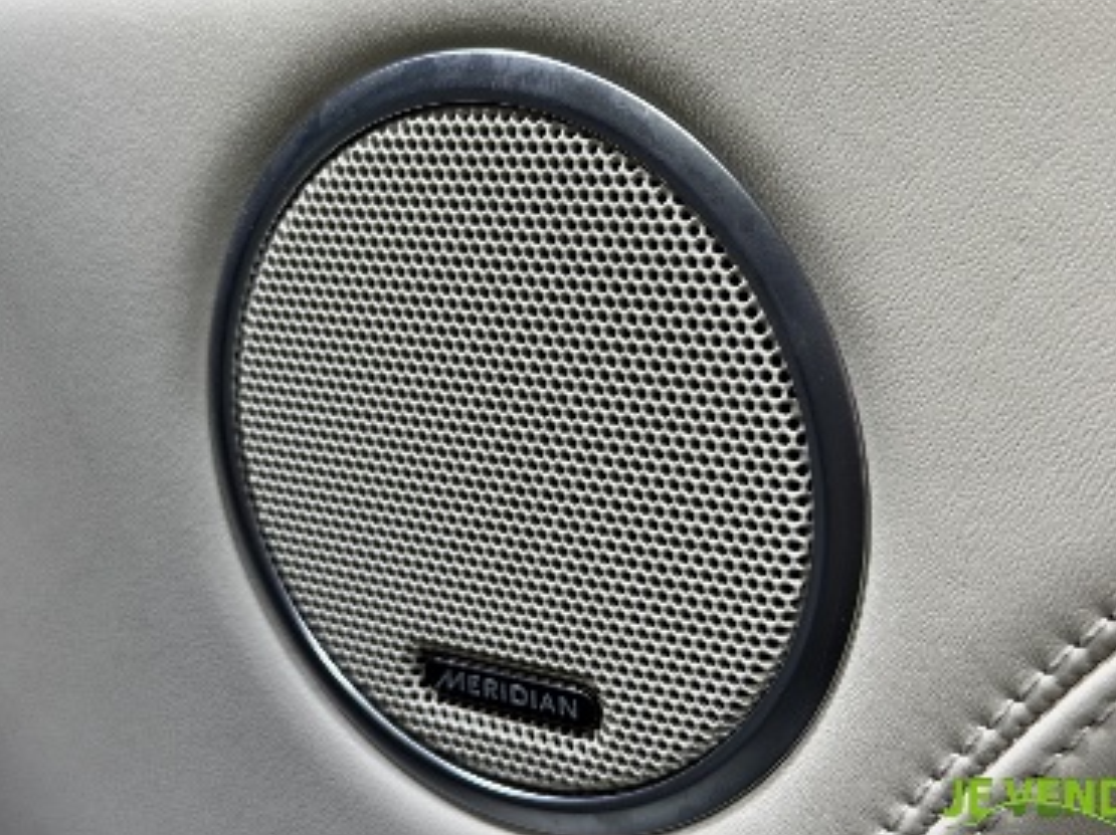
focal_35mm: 54
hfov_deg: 35.6
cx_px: 549
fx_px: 1740
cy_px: 422
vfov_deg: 27.0
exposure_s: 1/100
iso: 50
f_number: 1.78
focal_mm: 6.76
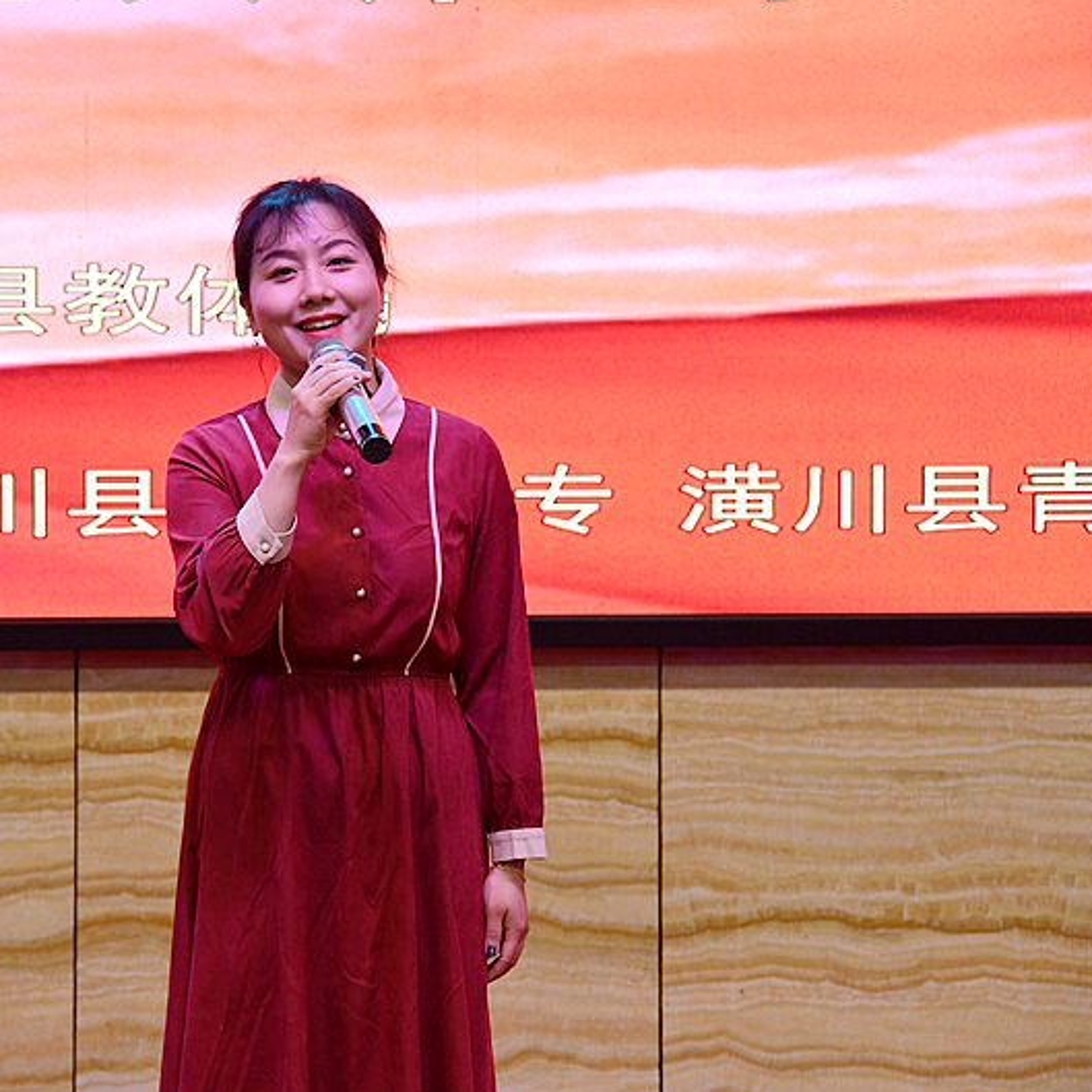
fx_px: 5639
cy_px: 546
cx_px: 330
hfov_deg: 11.0
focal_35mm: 158
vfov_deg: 11.1
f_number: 6.3
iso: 2000
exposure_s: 1/160
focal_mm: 82
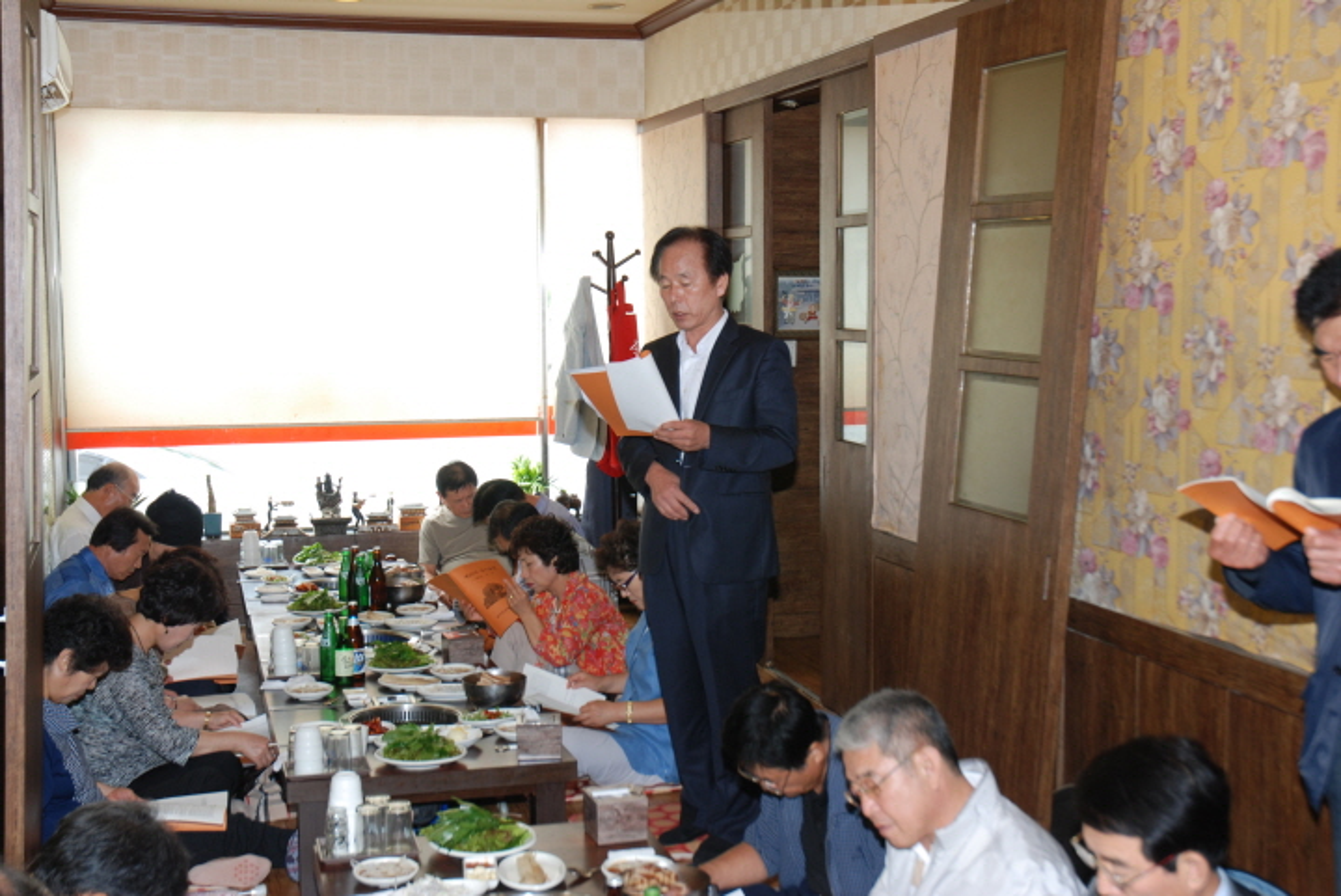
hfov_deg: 42.3
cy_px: 448
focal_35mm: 46
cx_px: 670
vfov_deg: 29.0
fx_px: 1733
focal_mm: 31
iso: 200
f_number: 5.6
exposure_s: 1/60
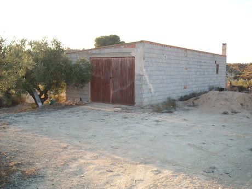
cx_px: 126
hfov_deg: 42.9
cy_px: 94
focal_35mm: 44
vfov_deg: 32.9
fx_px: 320
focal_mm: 7.1
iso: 64
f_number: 3.1
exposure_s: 1/129
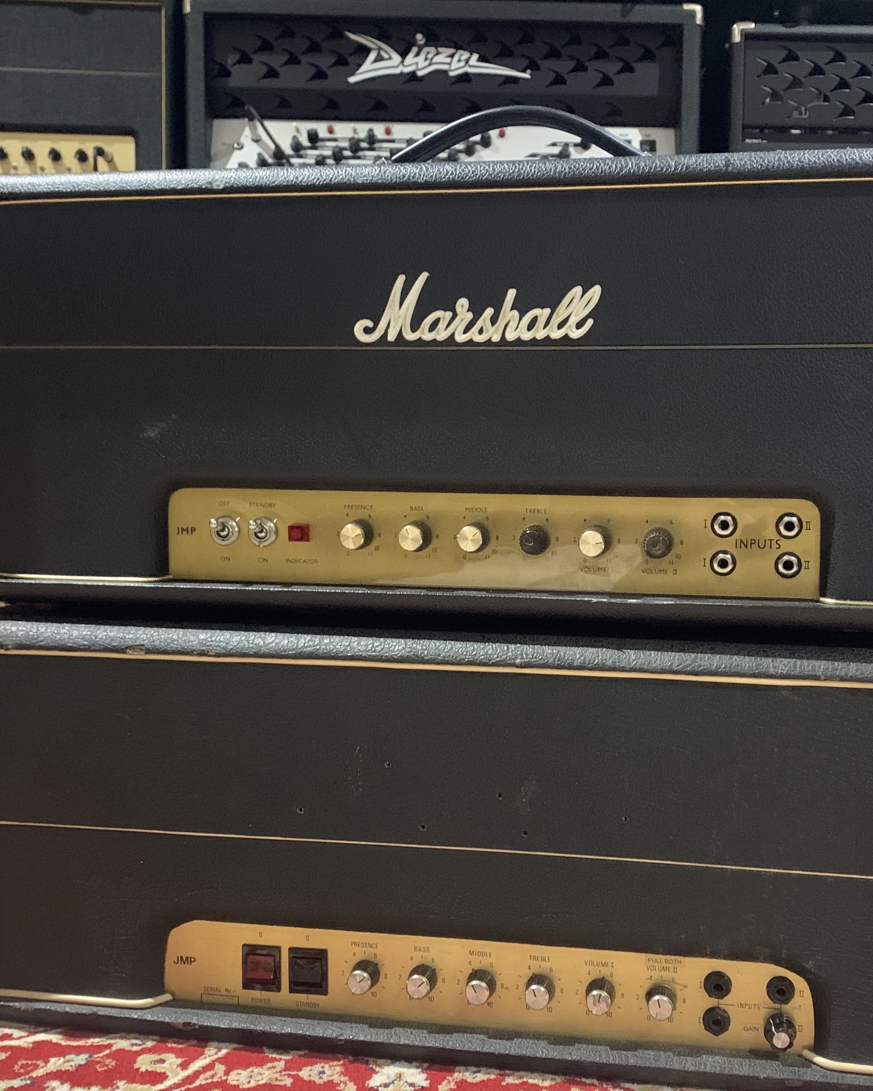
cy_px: 589
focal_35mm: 40
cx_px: 523
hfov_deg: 37.2
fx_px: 1292
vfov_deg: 45.8
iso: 640
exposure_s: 1/30
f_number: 1.8
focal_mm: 4.2
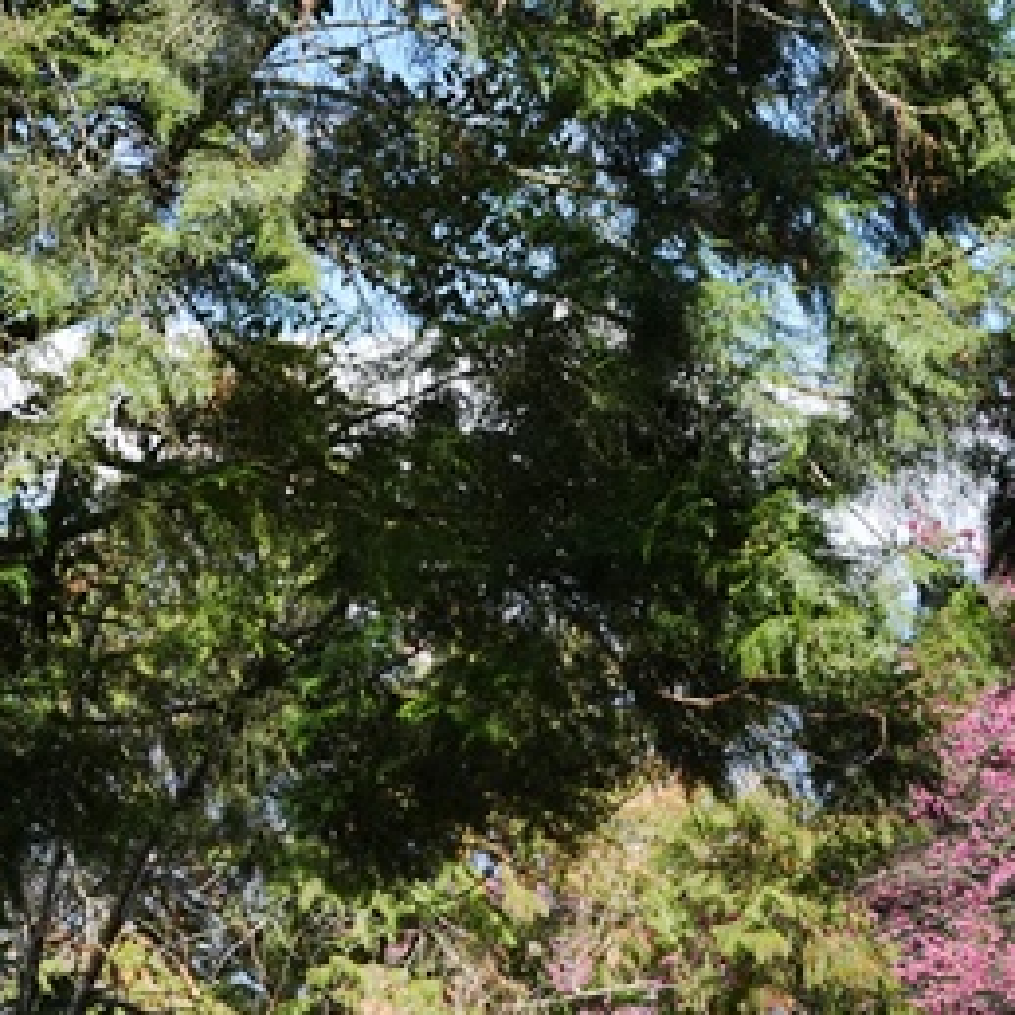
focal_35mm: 138
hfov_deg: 12.3
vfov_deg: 12.5
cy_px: 935
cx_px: 1199
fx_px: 4589
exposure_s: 1/800
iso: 500
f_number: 8
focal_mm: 41.1
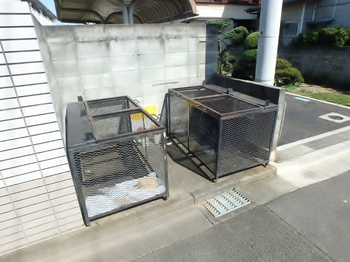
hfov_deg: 79.0
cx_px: 175
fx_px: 212
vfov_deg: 63.4
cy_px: 131
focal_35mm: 21
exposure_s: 1/640
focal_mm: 3.7
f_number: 3.5
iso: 125
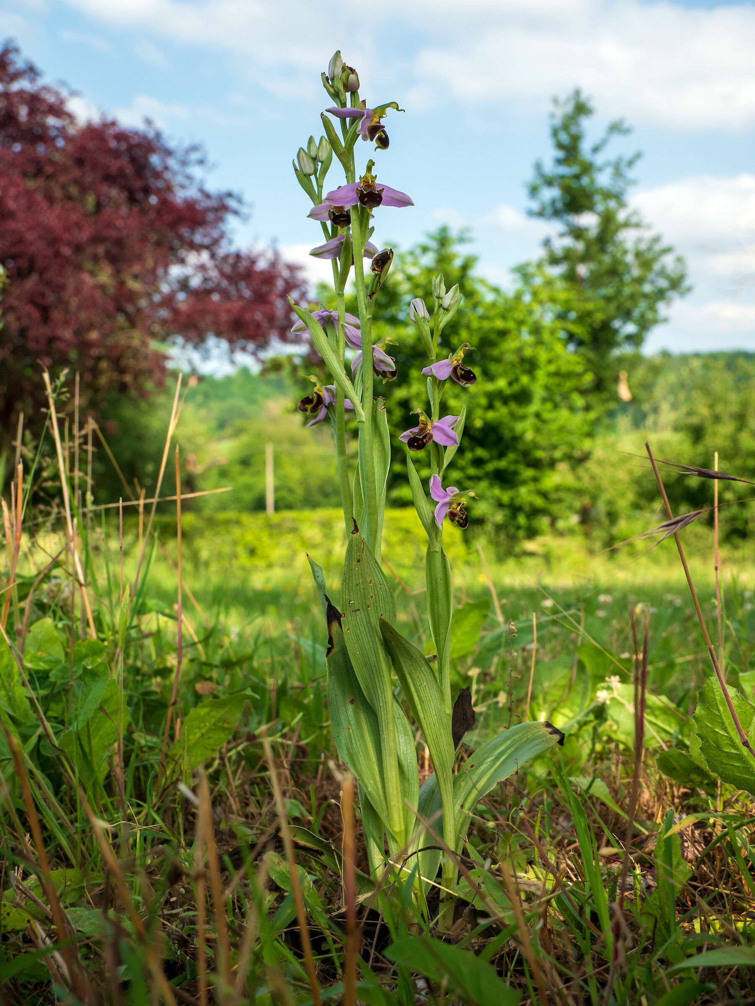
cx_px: 378
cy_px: 503
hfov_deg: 32.9
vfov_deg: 42.9
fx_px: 1279
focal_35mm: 44
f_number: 8
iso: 200
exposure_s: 1/250
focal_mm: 22
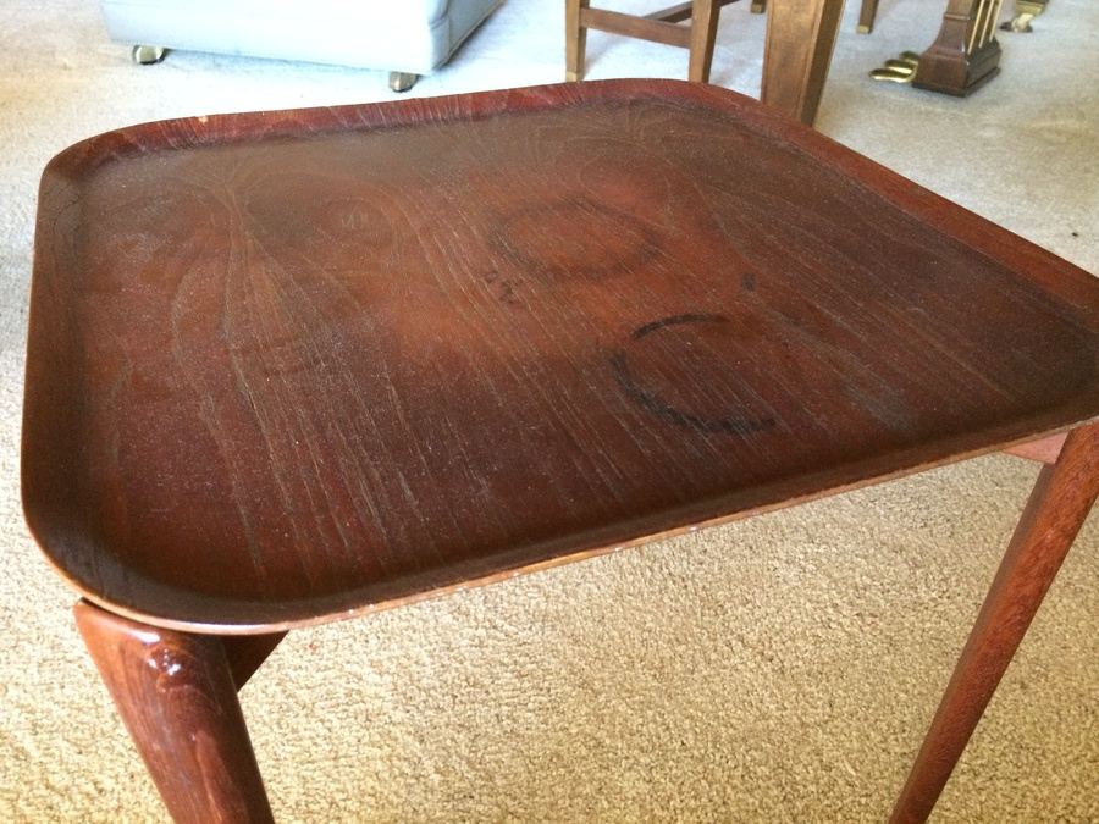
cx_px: 550
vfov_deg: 46.8
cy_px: 412
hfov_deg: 60.0
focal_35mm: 30
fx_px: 952
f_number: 2.2
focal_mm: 4.12
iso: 320
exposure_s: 1/15
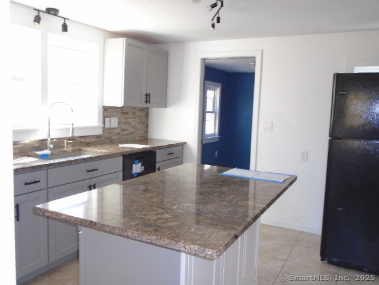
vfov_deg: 45.4
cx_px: 190
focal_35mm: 31
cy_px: 142
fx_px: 339
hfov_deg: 58.4
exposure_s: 1/40
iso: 400
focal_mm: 5.5
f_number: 3.5
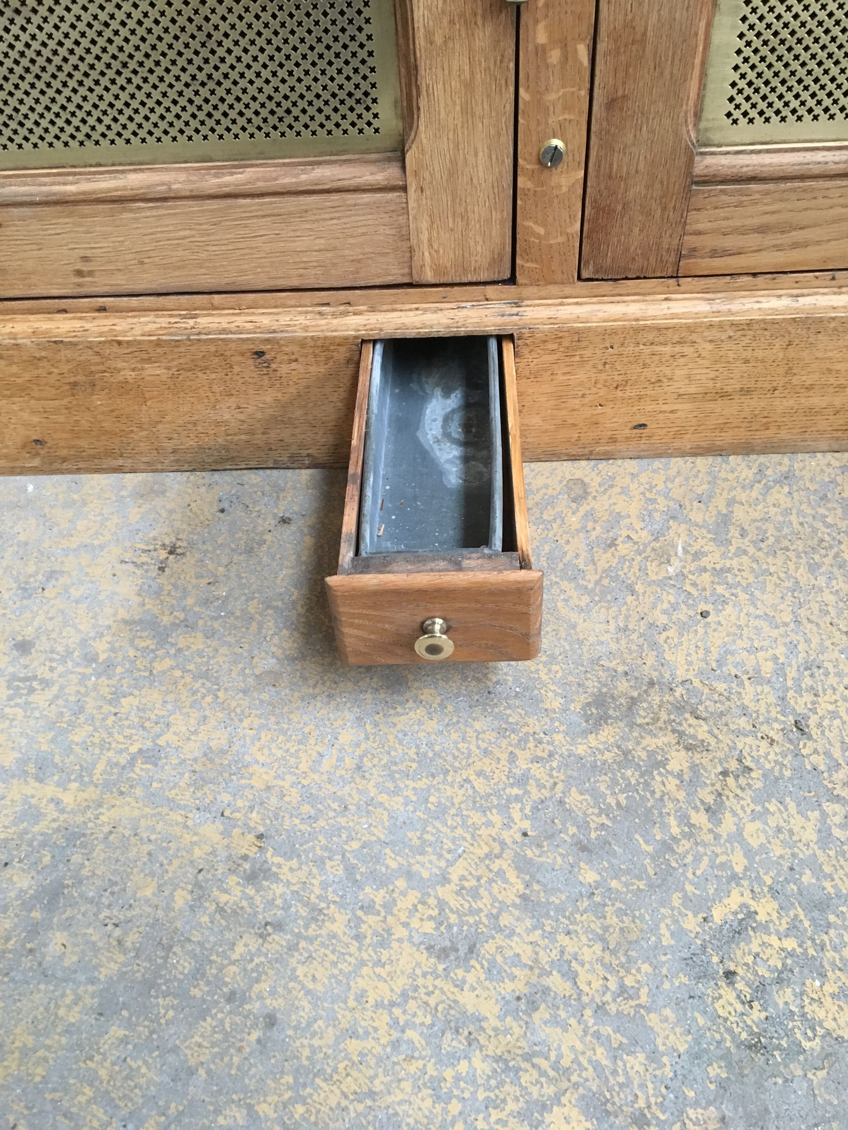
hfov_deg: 48.2
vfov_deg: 61.7
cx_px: 424
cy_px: 565
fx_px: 947
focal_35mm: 29
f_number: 2.2
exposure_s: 1/33
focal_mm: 4.15
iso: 250
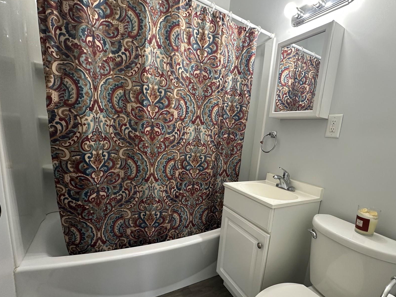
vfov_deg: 71.0
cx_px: 229
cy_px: 175
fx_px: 206
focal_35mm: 18
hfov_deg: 87.1
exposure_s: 1/60
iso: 160
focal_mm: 2.22
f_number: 2.2
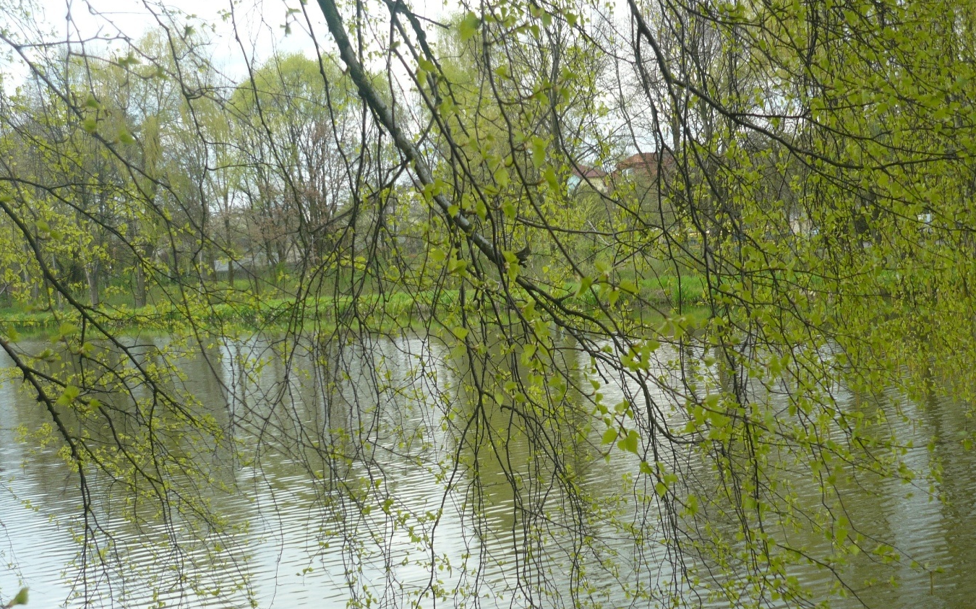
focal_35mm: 47
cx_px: 487
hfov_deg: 42.7
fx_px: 1250
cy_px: 353
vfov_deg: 27.4
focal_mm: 7.2
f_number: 3
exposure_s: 1/200
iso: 100
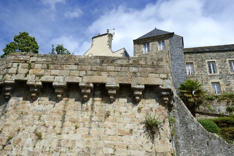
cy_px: 78
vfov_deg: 45.0
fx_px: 188
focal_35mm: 29
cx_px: 117
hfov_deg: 63.7
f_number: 18
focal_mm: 29
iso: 200
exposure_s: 1/200
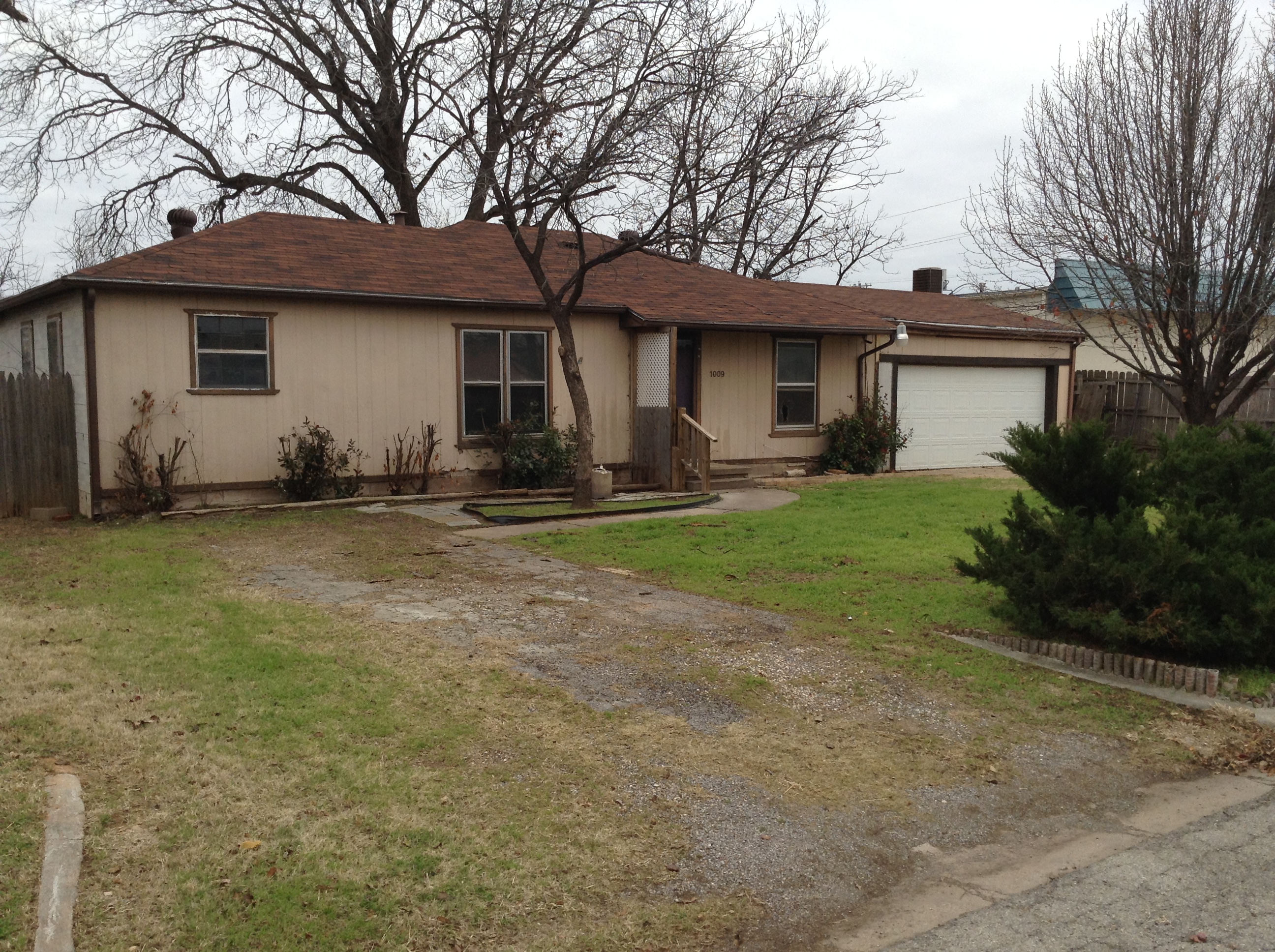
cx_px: 638
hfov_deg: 55.4
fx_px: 1214
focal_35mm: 33
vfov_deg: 42.8
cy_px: 476
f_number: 2.4
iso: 25
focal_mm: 3.3
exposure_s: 1/358
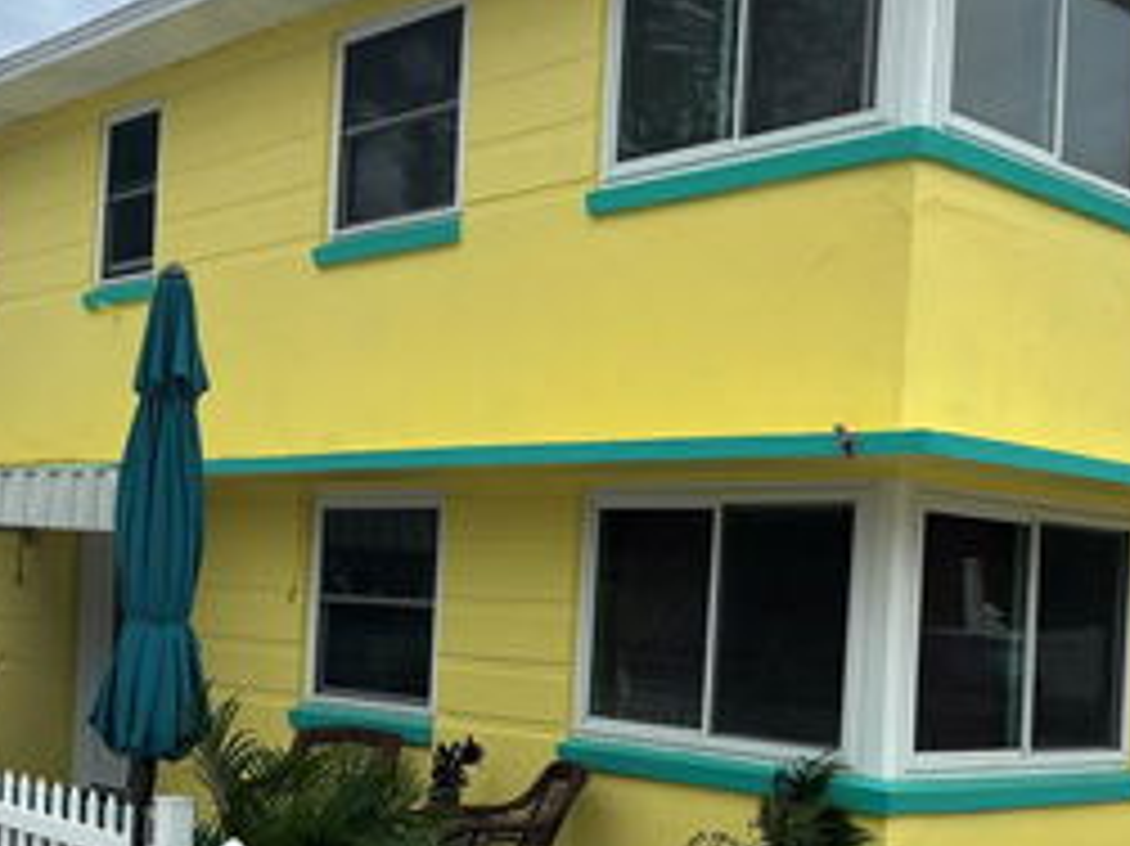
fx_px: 1729
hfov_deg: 36.0
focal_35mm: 53
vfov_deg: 27.2
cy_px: 603
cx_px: 689
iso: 50
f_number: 1.6
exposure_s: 1/2513
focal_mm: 5.96
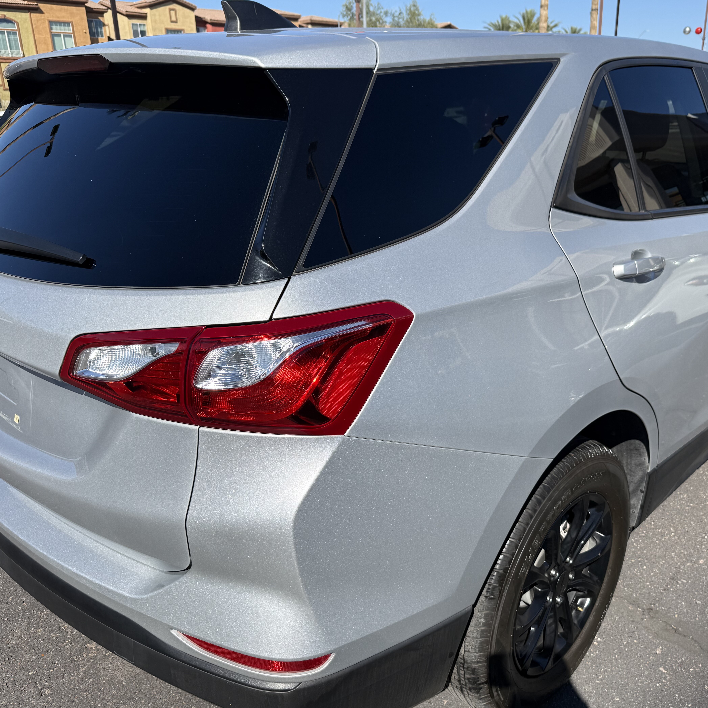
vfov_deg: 55.6
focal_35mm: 29
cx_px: 402
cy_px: 355
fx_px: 671
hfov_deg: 55.4
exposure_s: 1/4167
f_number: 1.78
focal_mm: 6.76
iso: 80
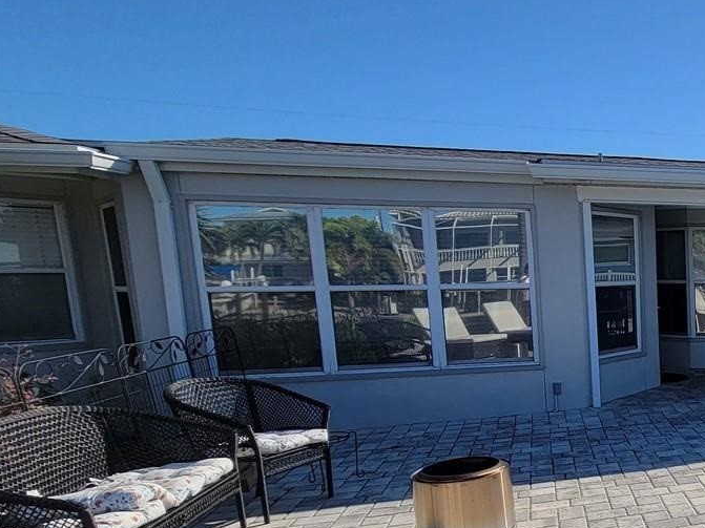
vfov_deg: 44.1
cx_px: 802
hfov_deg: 43.1
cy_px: 390
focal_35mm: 31
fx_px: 631
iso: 50
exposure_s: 1/2157
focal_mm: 2.2
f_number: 2.2
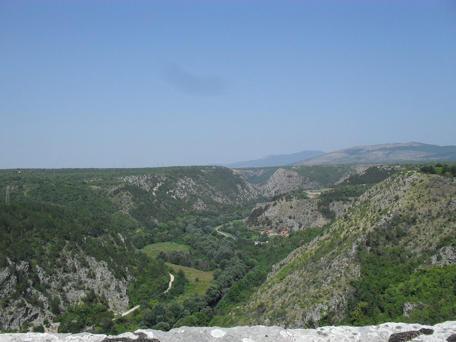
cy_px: 171
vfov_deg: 40.7
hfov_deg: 52.6
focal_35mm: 35
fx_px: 461
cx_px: 228
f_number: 8.4
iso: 100
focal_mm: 6.3
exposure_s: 1/350
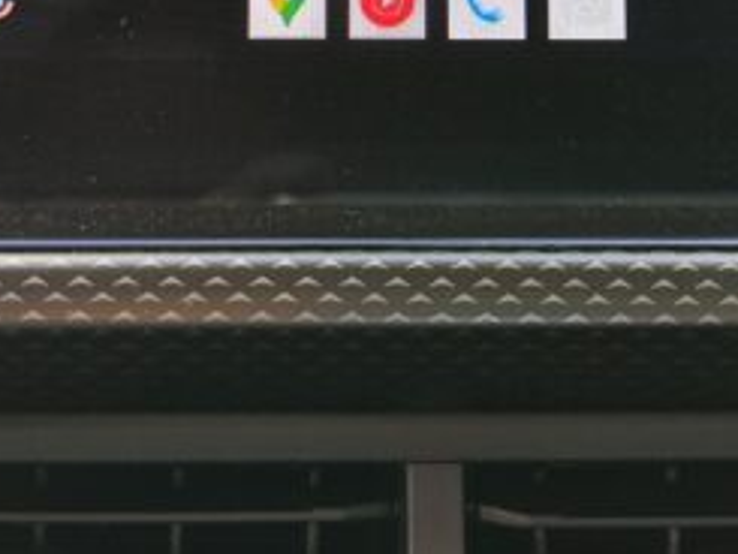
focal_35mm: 75
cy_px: 27
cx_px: 386
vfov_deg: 19.2
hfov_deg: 26.0
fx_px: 1600
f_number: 1.69
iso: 78
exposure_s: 1/100
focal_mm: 7.01
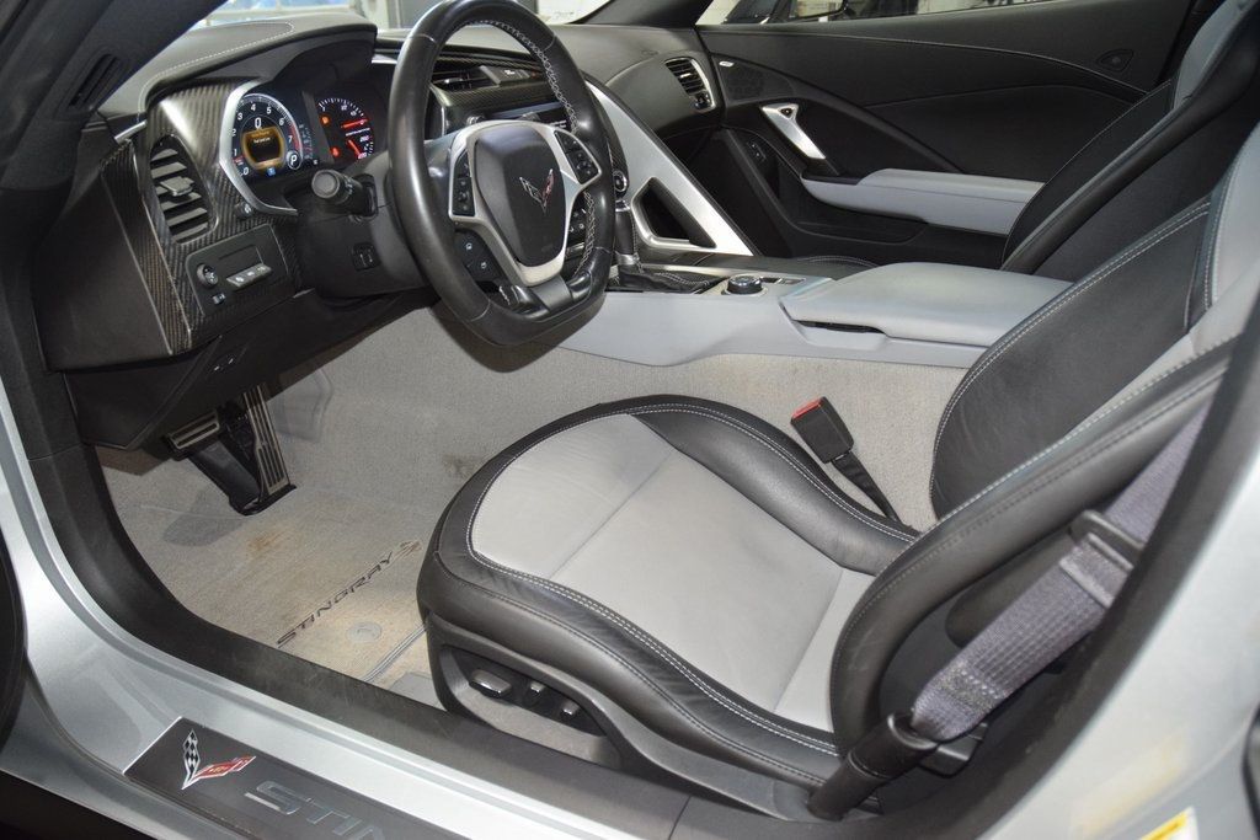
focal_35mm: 27
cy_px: 420
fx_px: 945
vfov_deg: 47.9
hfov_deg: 67.4
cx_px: 630
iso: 1800
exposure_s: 1/60
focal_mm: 18
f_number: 3.5
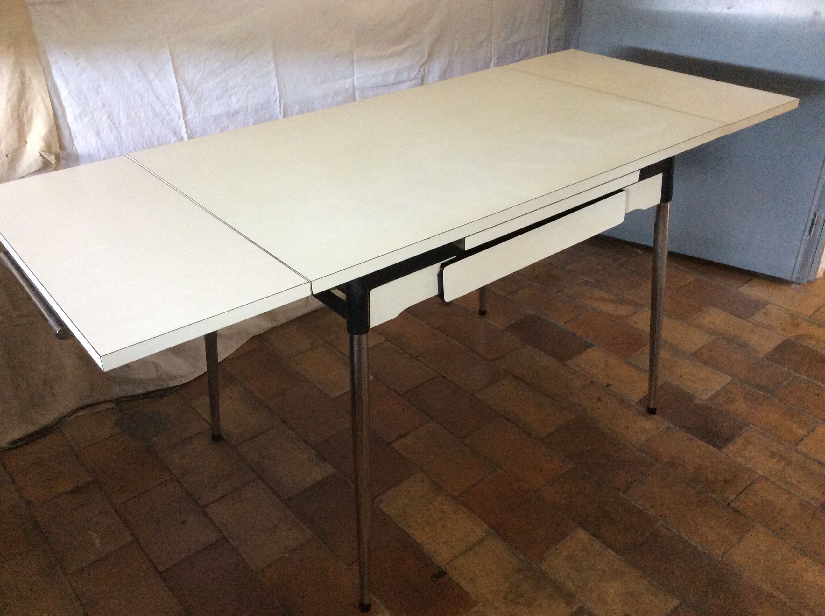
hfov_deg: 56.9
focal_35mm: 32
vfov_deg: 44.1
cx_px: 412
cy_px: 308
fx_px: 762
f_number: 2.4
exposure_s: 1/25
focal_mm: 3.3
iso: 160
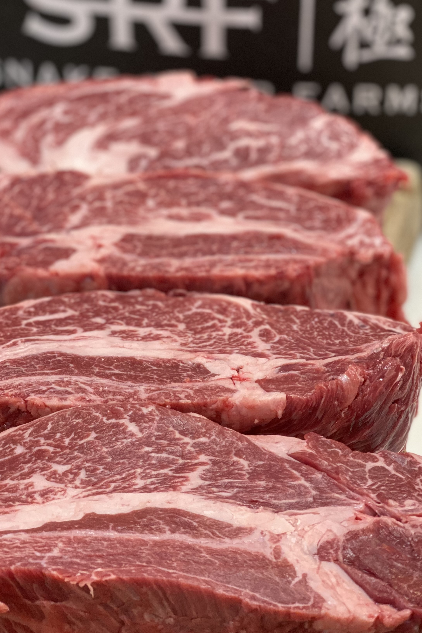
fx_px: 1178
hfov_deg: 20.3
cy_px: 311
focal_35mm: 67
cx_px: 200
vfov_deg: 30.1
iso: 200
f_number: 2
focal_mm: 6
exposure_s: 1/100
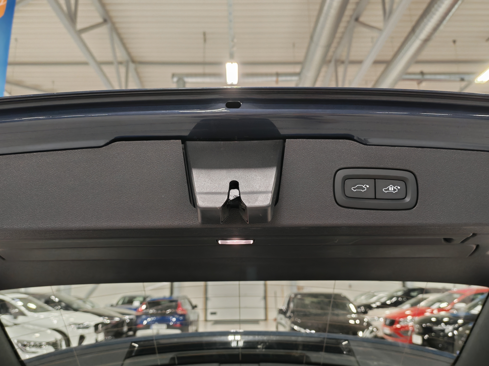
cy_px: 183
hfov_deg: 56.8
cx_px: 244
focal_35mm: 32
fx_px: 452
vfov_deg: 44.2
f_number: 1.9
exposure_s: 1/100
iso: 800
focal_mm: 6.12
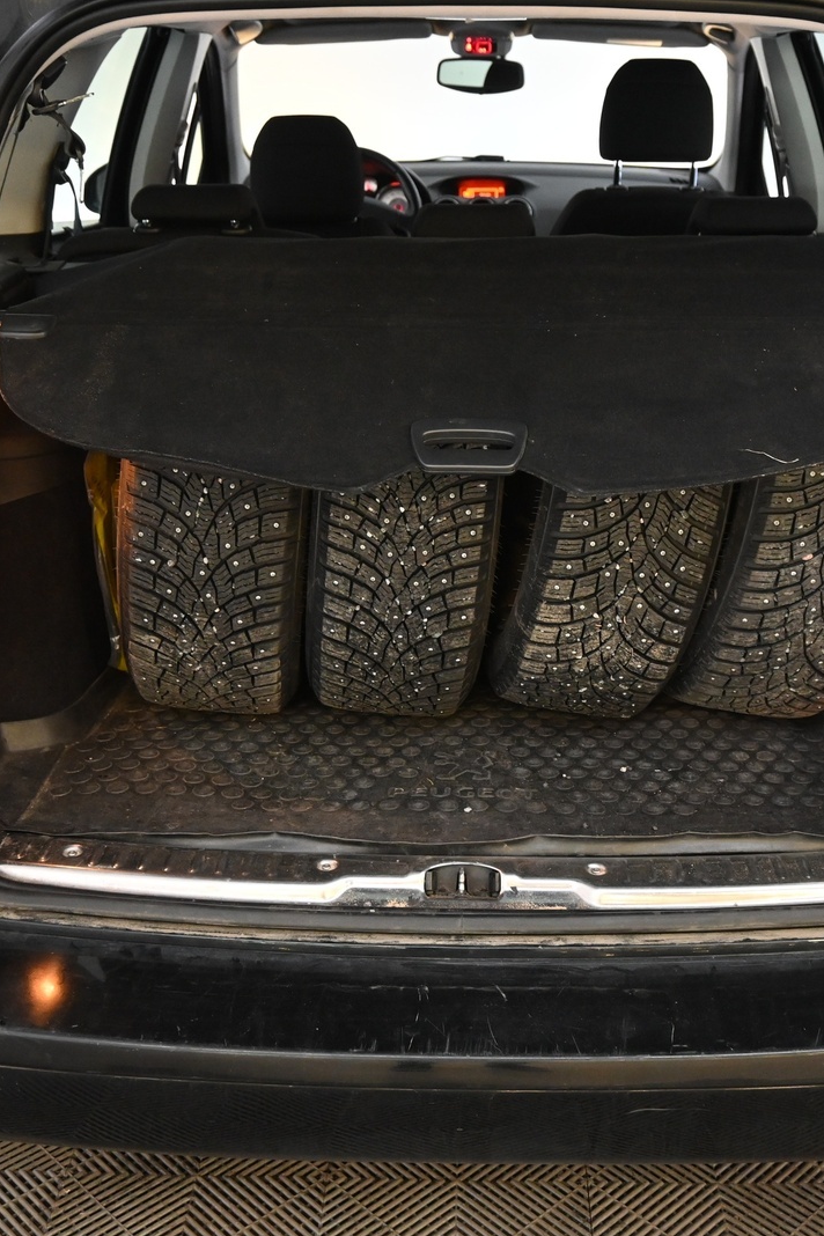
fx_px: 1524
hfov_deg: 30.2
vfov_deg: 44.2
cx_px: 473
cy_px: 623
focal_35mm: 44
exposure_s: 1/30
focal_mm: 19.5
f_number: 3.8
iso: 1800
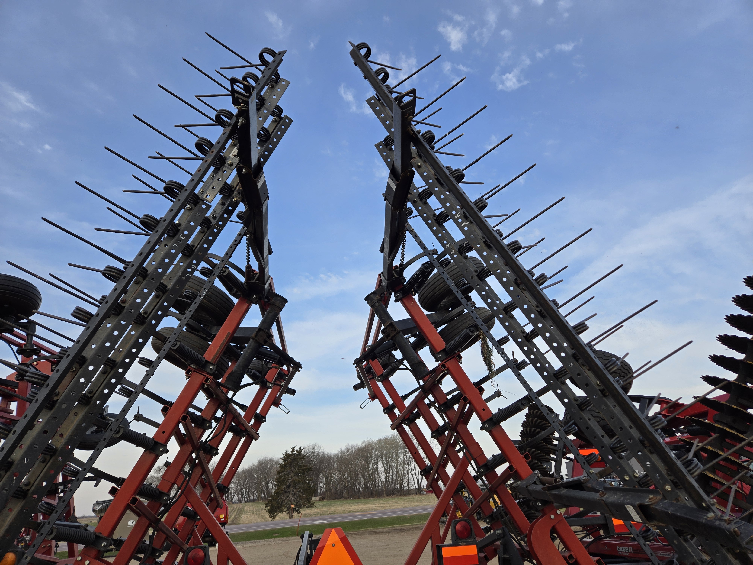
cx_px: 376
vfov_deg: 58.9
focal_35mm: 23
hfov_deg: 73.9
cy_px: 282
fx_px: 500
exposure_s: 1/1212
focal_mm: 5.4
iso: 25
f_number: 1.8
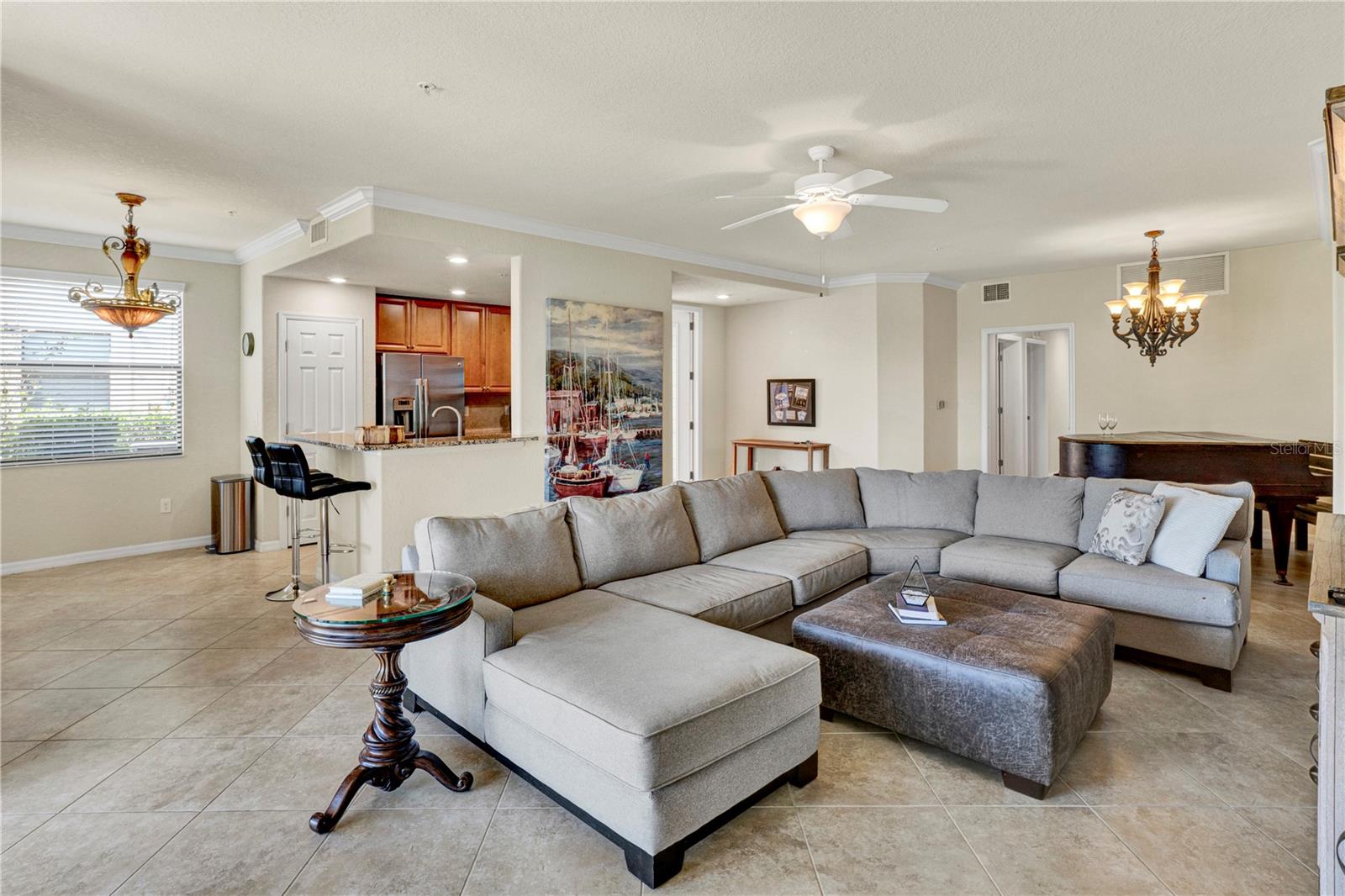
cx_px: 672
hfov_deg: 95.0
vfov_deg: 72.0
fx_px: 616
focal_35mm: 16
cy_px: 448
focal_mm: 11
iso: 250
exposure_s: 1/13
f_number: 8
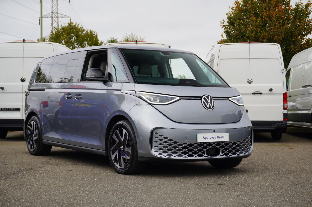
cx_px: 156
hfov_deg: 32.7
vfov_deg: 22.0
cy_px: 104
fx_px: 533
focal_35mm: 62
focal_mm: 41
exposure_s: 1/80
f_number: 5.6
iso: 100
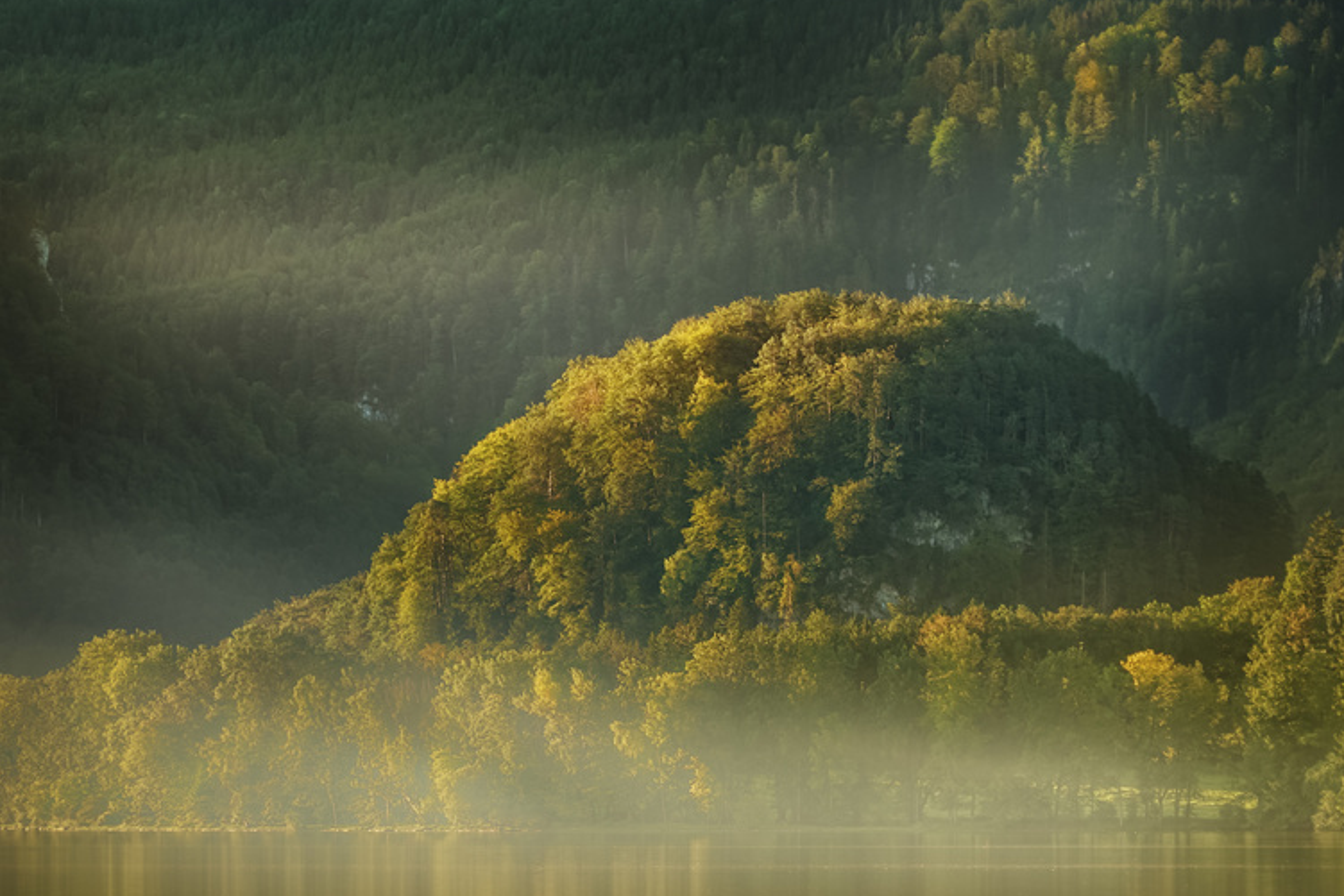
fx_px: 8700
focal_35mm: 233
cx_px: 623
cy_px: 555
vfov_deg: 5.9
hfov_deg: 8.8
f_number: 6.3
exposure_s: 1/25
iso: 50
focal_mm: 175
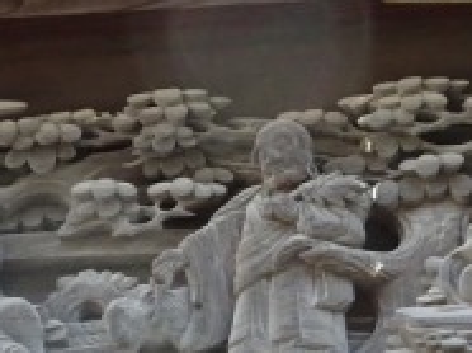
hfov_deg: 7.4
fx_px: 3663
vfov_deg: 5.5
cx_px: 208
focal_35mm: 269
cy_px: 329
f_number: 5.6
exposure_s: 1/80
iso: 500
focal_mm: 17.01
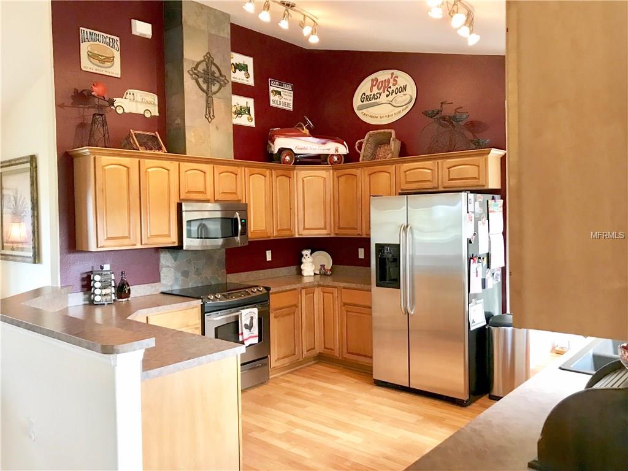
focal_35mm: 28
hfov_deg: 63.4
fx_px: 508
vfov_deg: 49.7
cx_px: 314
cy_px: 236
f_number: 1.8
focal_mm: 3.99
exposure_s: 1/15
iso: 64
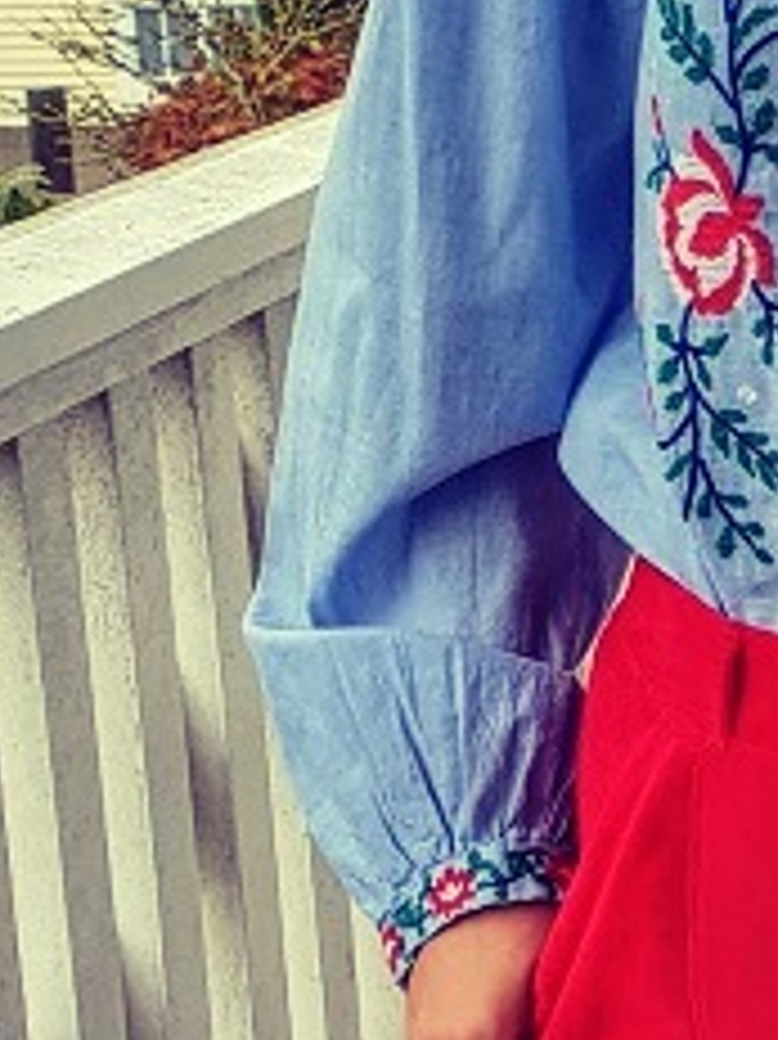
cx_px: 1120
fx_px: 4049
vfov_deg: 14.5
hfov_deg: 10.6
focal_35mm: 135
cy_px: 842
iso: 50
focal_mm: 4.3
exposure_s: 1/214
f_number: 2.4
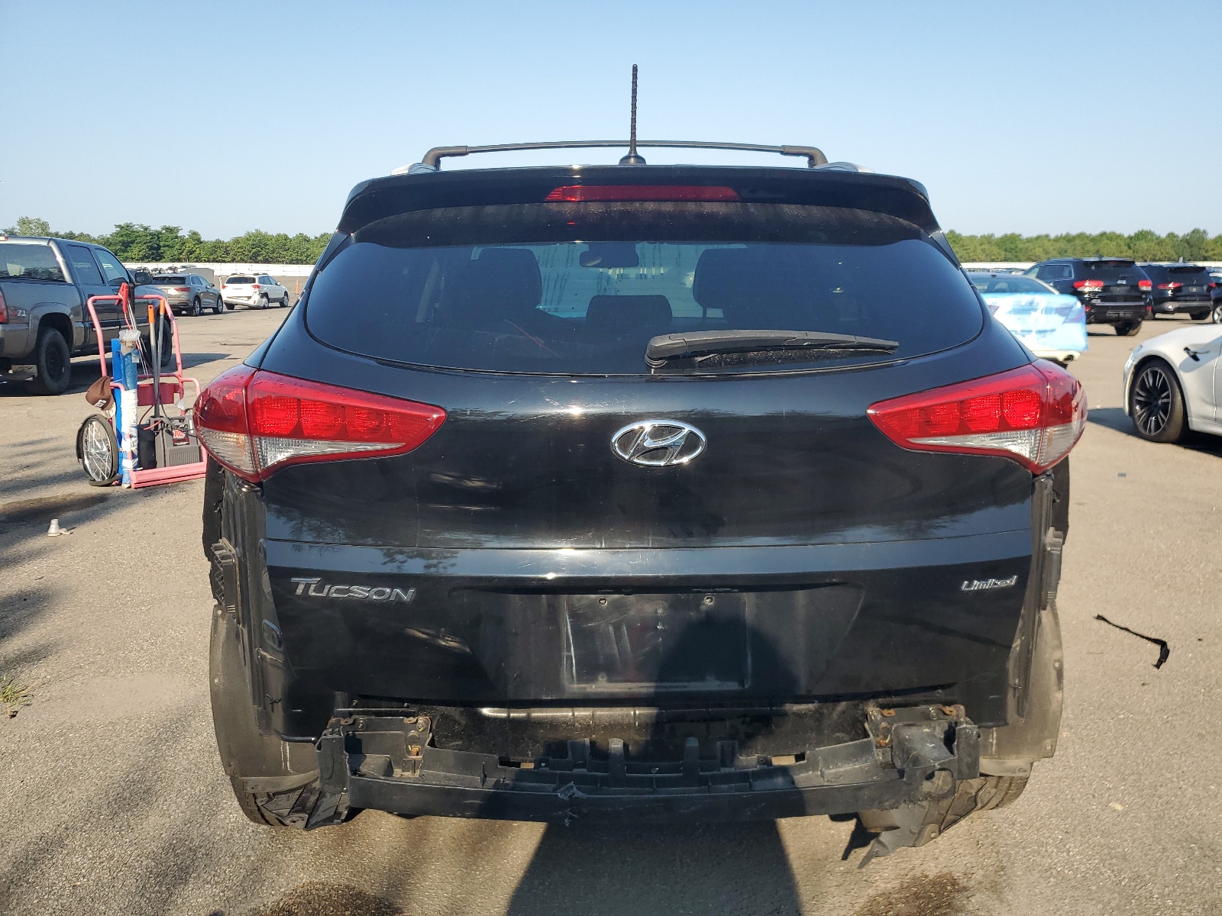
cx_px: 611
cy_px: 458
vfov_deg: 53.1
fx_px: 918
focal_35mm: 26
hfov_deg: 67.3
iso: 50
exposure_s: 1/1667
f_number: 1.5
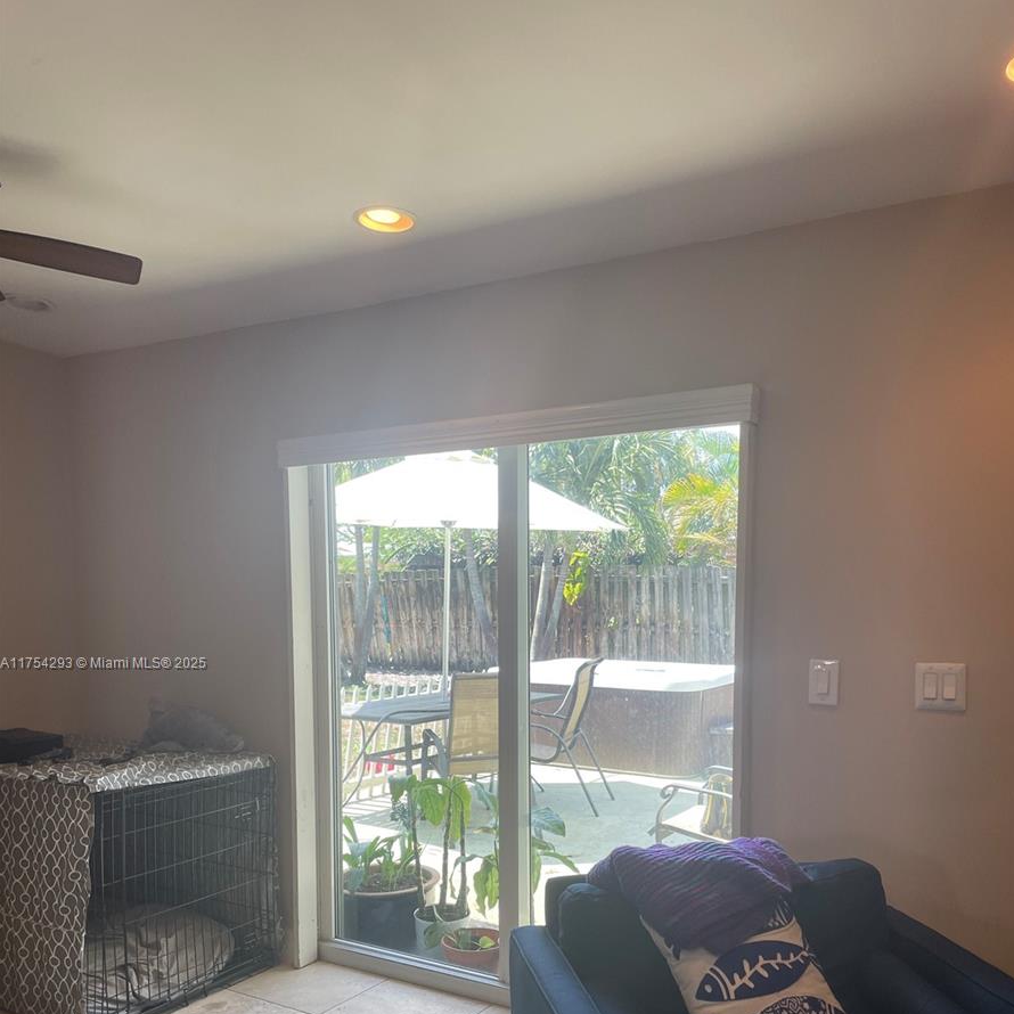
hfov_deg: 52.5
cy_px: 664
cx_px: 510
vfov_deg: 51.7
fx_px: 1027
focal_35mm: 31
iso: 32
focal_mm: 4.2
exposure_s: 1/120
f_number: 1.6
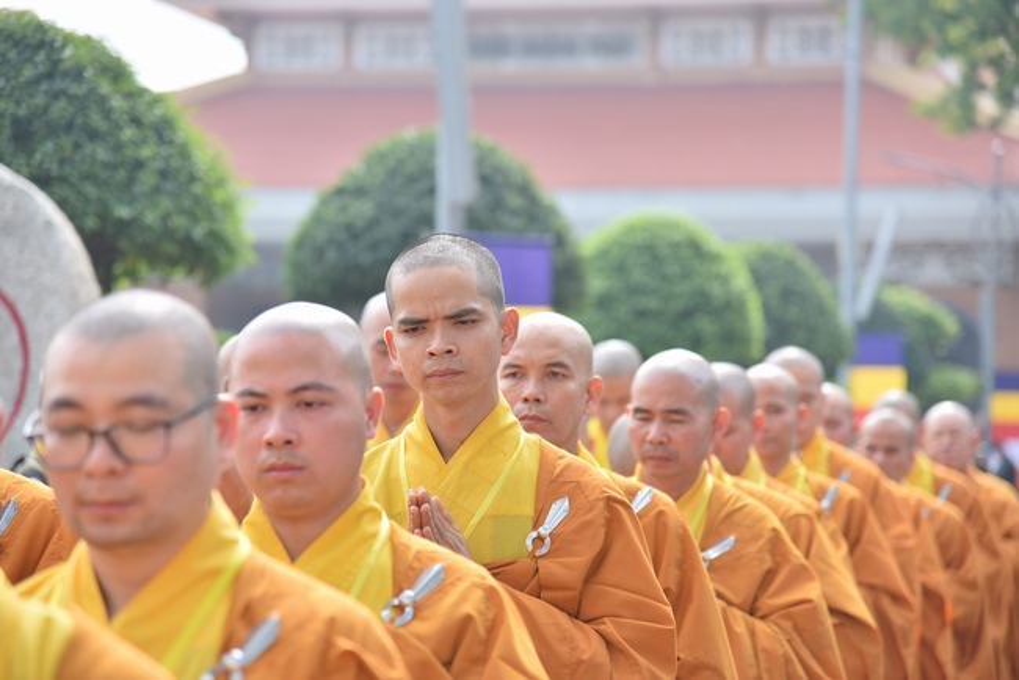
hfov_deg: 17.1
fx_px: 3398
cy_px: 340
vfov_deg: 11.4
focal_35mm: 120
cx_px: 510
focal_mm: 120
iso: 100
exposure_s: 1/250
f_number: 4
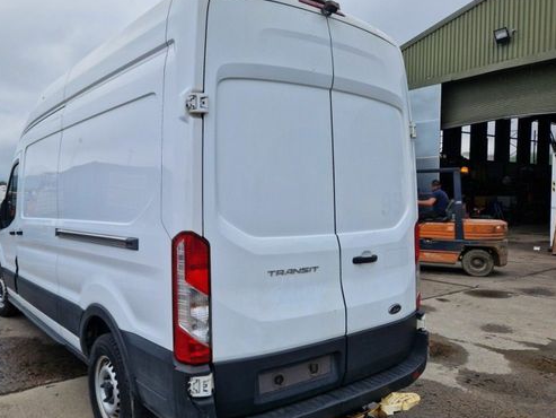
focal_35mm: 28
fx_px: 450
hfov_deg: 62.9
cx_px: 222
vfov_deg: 49.8
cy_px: 211
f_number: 1.8
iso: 50
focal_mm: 5.4
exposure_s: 1/704
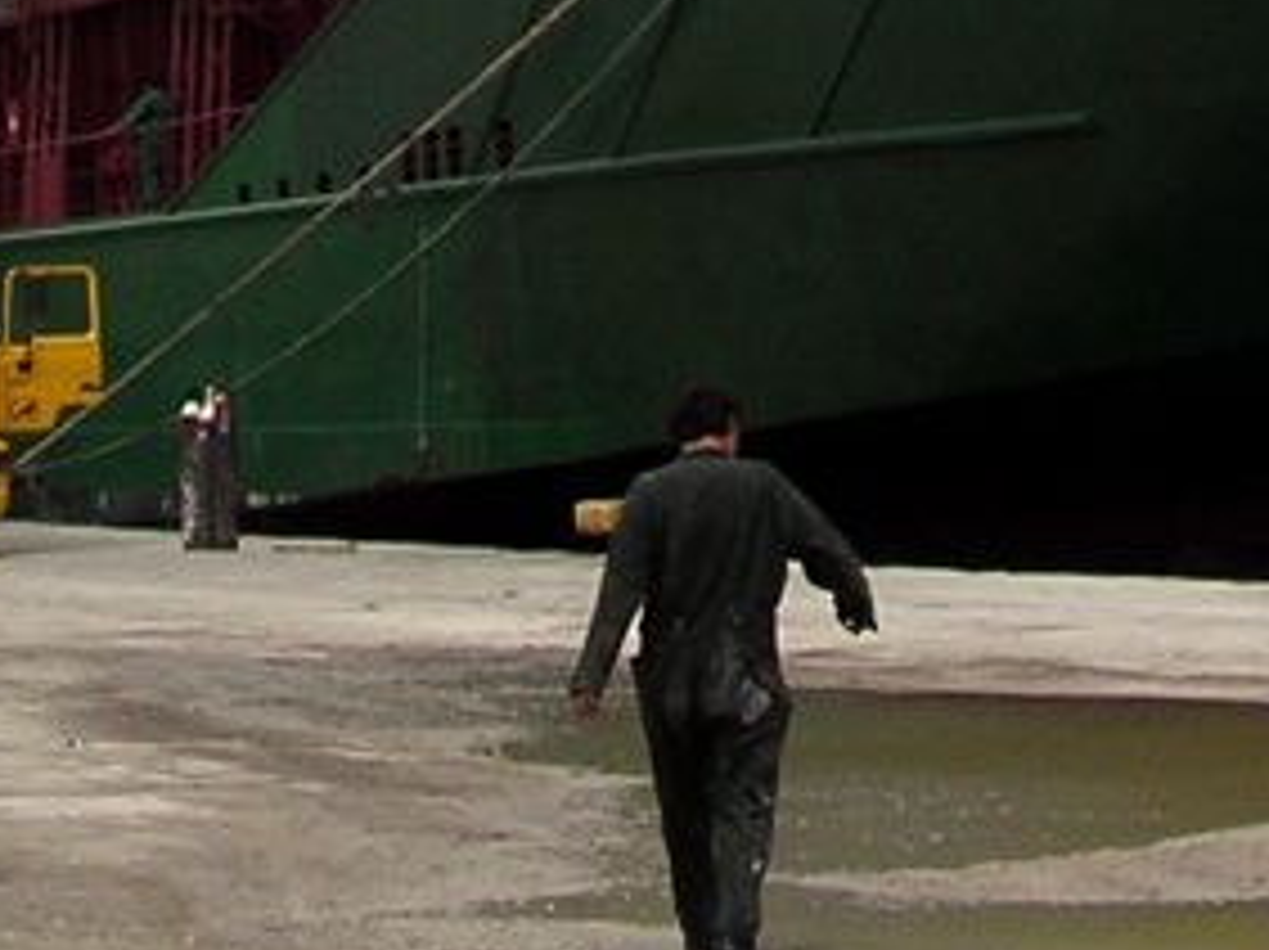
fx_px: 5274
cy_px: -756
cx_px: 830
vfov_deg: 9.8
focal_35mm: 144
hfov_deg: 13.7
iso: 100
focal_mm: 5.8
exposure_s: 1/1502
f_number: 2.8
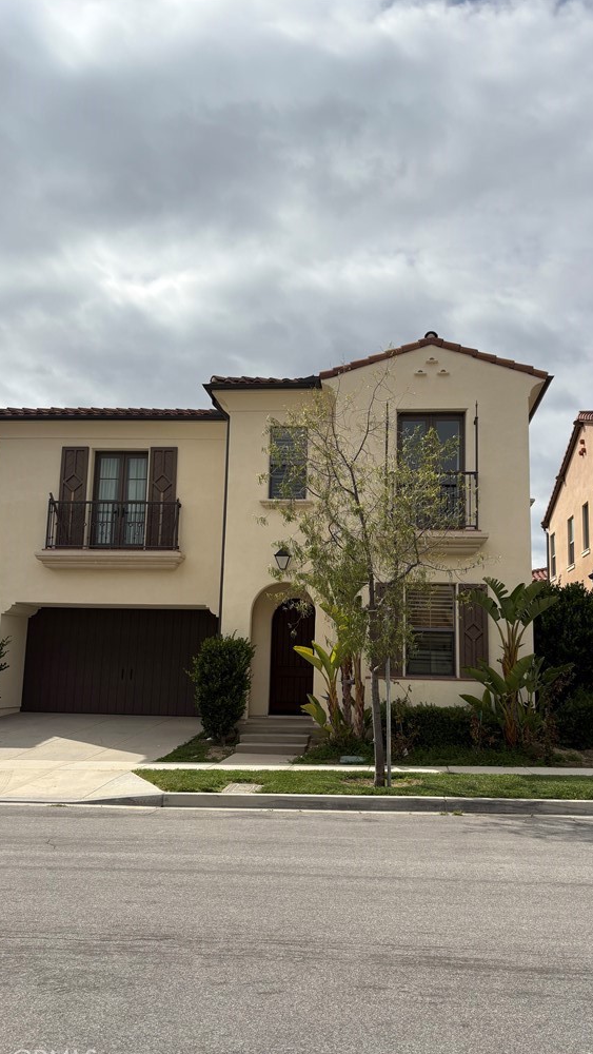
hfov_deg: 40.2
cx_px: 330
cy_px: 534
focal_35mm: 29
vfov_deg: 66.1
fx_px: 810
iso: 50
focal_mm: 5.96
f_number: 1.6
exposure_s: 1/7813
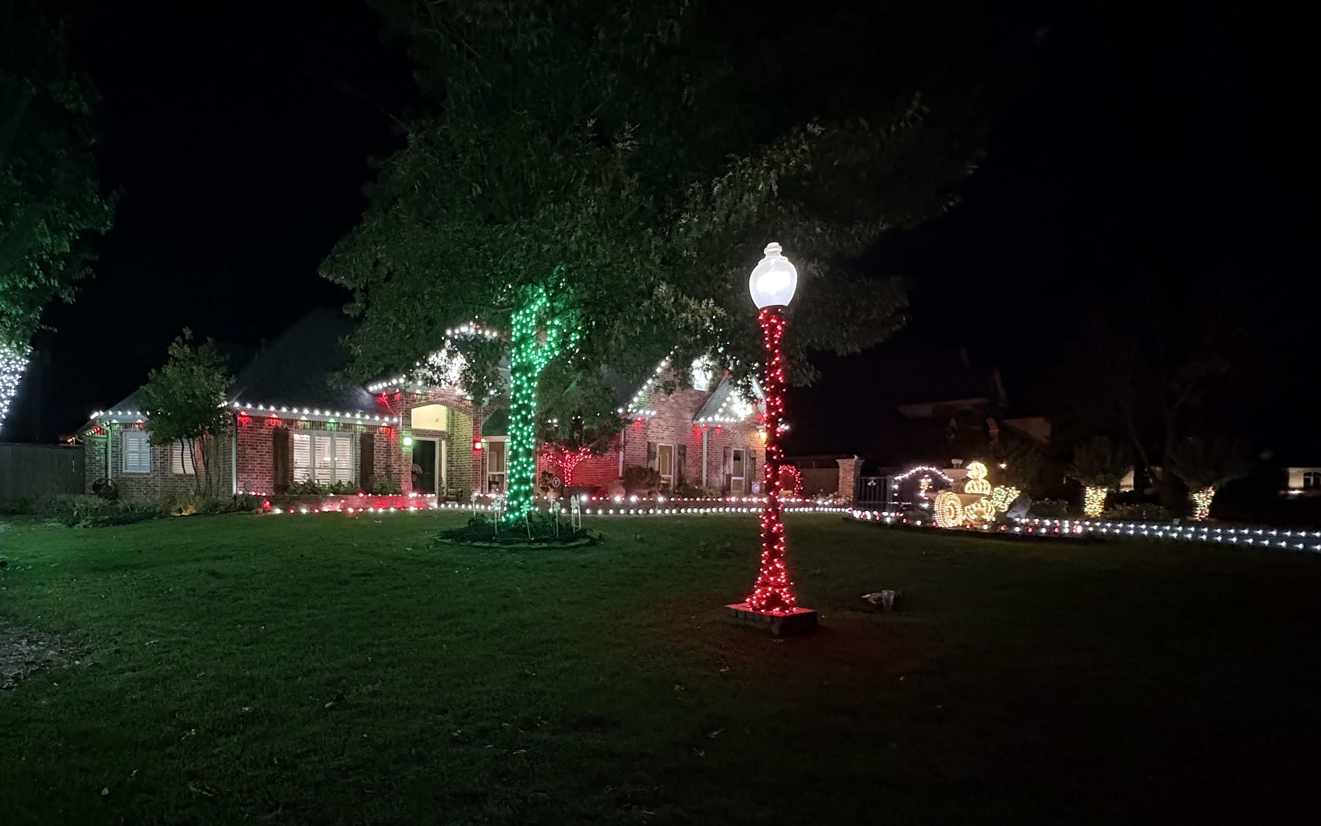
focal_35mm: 19
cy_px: 512
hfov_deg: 86.2
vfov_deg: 61.5
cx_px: 490
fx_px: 684
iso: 1600
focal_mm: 2.22
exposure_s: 1/30
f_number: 2.2
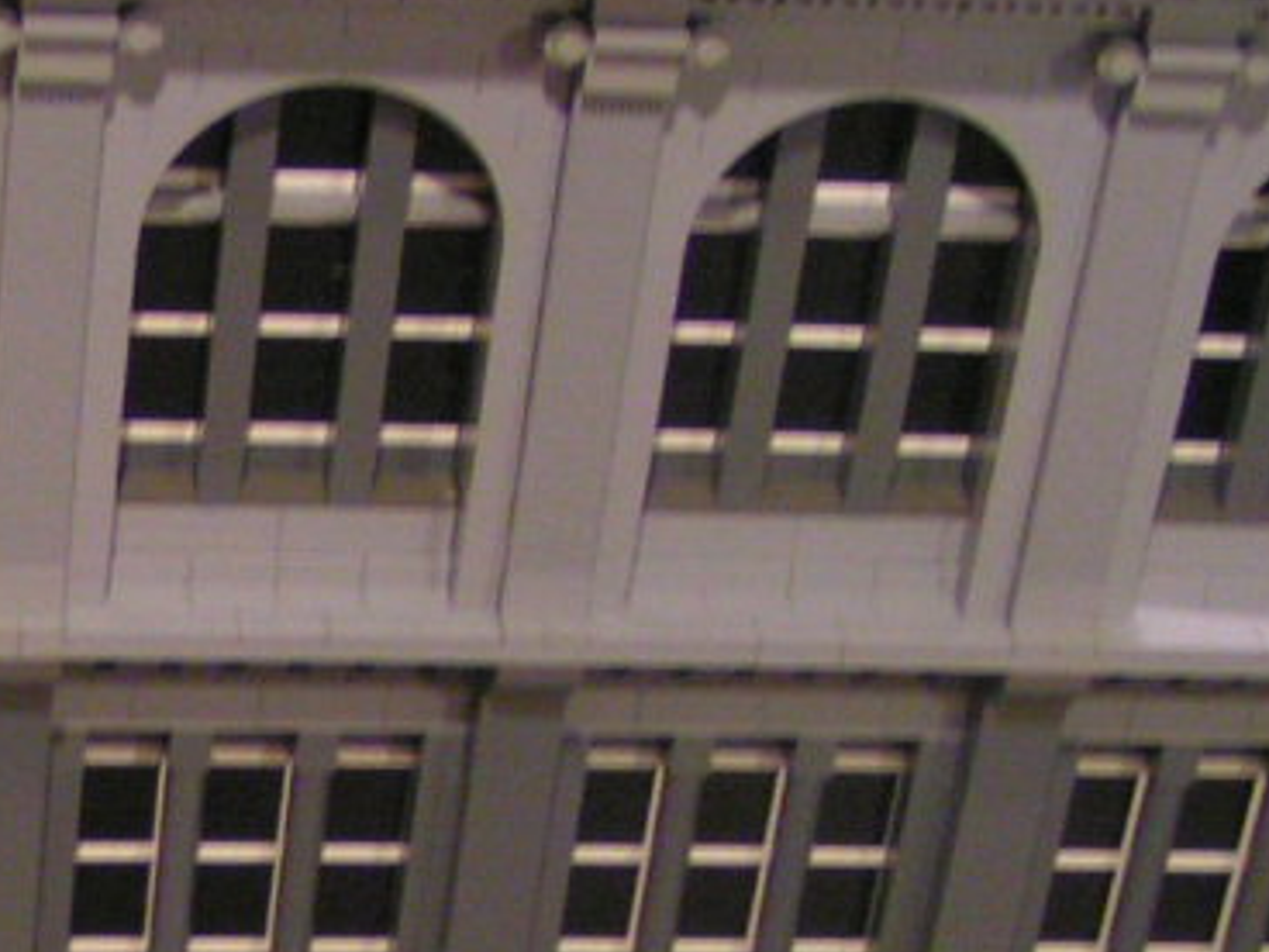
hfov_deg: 14.2
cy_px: 1042
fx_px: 4839
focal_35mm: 132
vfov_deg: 11.1
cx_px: -479
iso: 200
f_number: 2.8
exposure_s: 1/4
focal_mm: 5.8
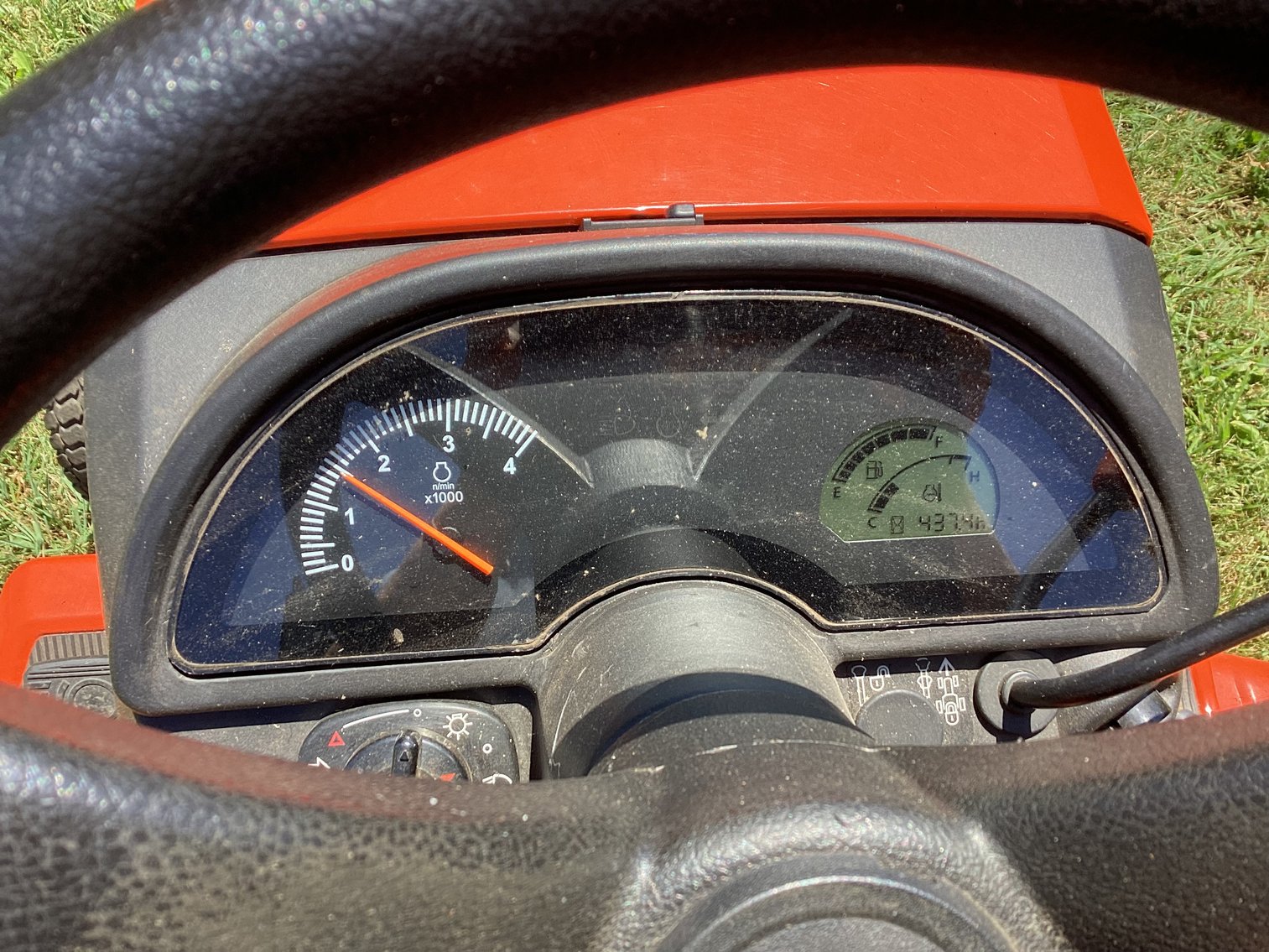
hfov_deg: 58.3
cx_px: 634
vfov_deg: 45.4
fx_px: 1137
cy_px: 476
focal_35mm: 31
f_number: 2.4
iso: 25
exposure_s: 1/332
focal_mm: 3.3
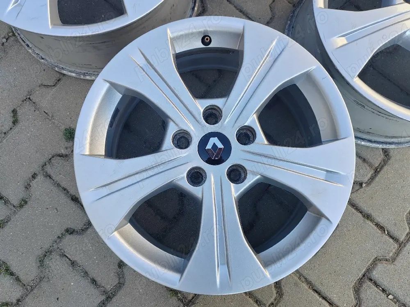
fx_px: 320
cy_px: 154
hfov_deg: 65.3
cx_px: 205
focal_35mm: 27
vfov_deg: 51.4
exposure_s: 1/250
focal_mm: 5.52
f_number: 1.9
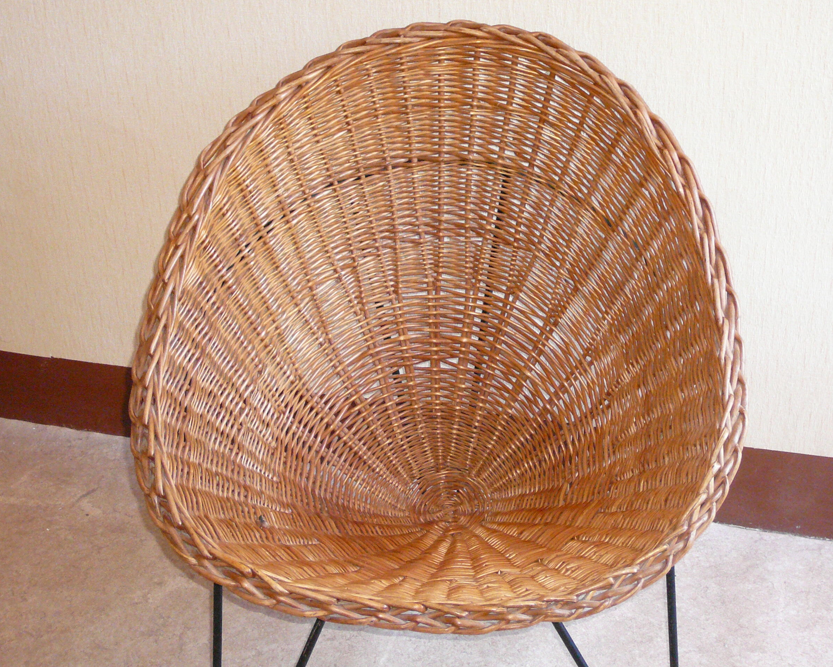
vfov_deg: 24.6
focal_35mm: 62
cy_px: 332
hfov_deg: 30.5
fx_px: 1528
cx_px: 434
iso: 400
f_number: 3.5
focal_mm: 8.7
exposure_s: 1/30
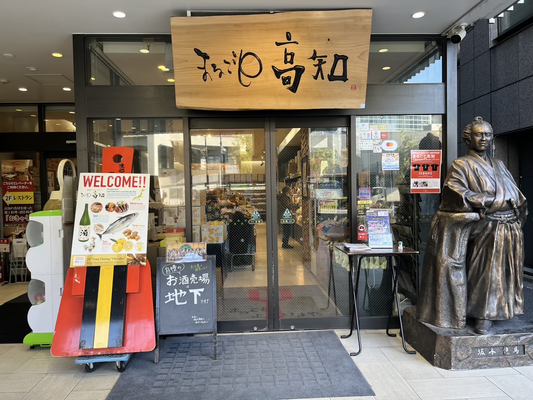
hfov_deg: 67.3
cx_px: 266
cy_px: 200
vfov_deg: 53.1
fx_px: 400
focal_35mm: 26
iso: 64
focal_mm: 5.1
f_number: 1.6
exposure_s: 1/121
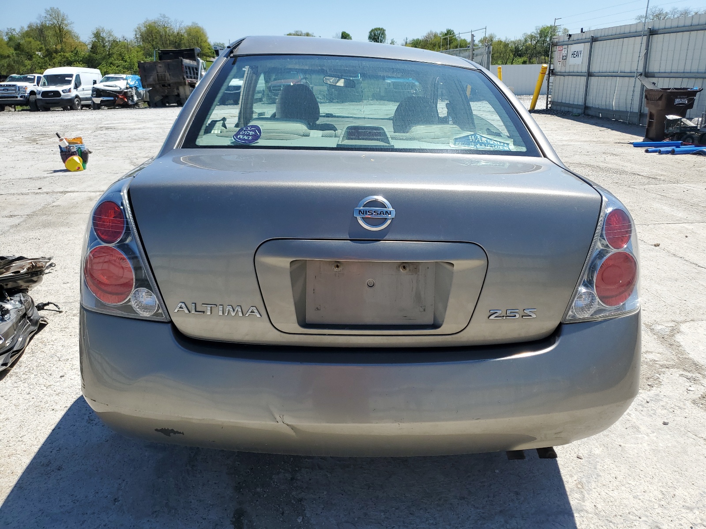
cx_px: 353
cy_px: 264
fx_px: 530
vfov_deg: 53.1
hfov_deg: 67.3
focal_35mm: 26
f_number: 1.5
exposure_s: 1/3333
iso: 50
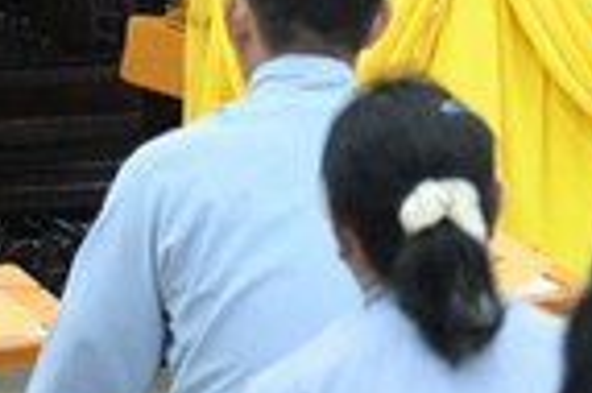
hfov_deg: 4.5
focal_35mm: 454
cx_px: 940
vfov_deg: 3.0
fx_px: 7457
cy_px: -314
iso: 16000
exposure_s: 1/250
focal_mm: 100
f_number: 4
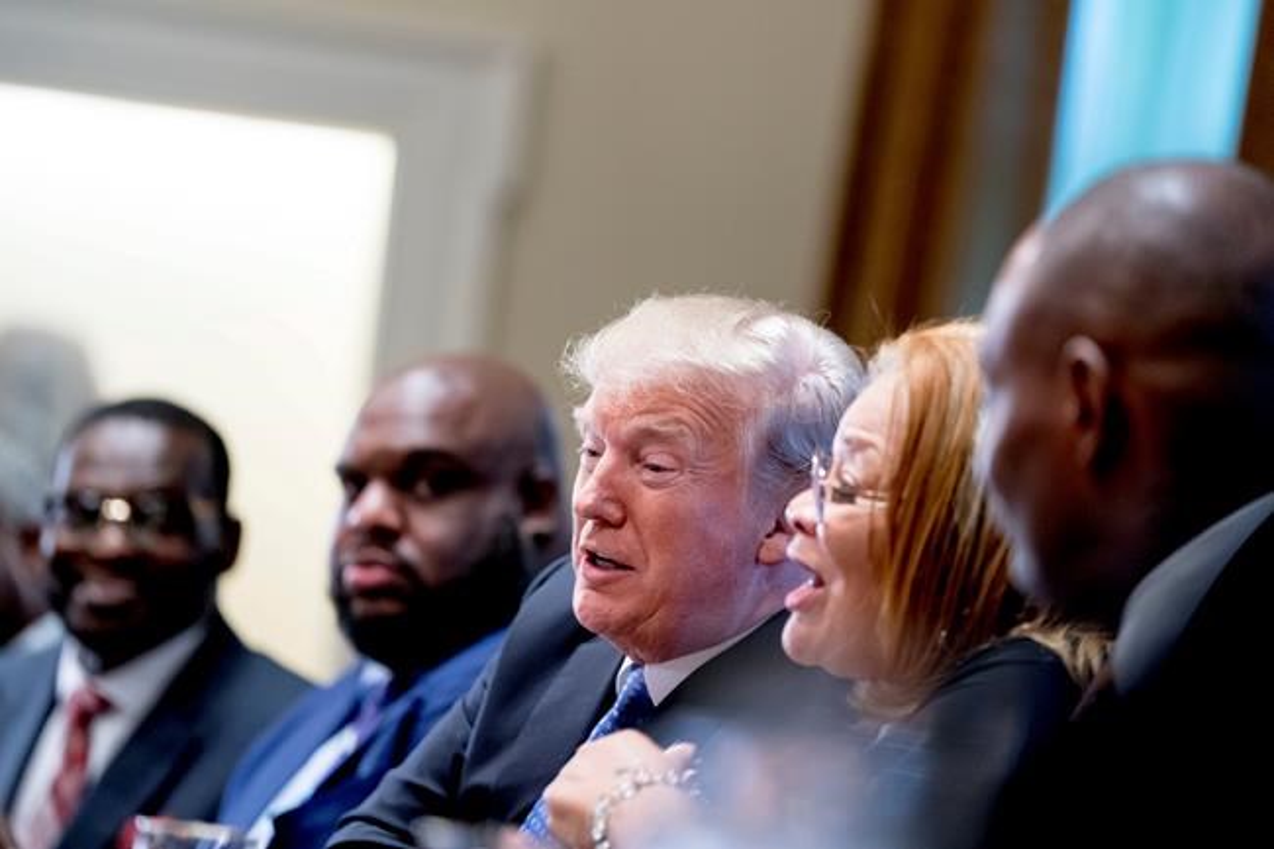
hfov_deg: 10.3
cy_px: 424
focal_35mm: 200
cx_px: 637
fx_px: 7076
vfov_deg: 6.9
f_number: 2.8
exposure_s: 1/250
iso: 4000
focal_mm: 200
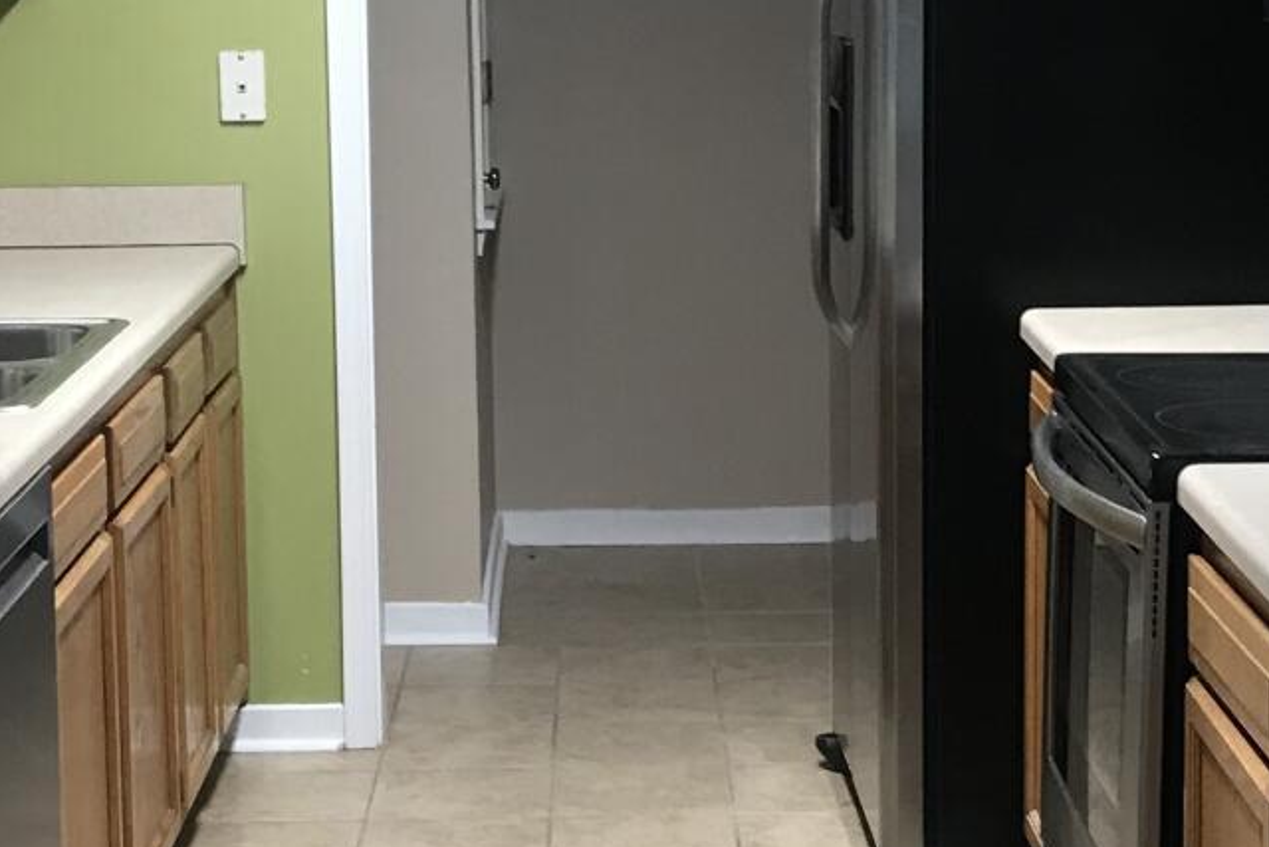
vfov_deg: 15.0
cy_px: 444
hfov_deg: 22.4
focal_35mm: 91
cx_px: 625
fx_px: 3208
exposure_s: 1/17
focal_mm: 3.99
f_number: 1.8
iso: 40
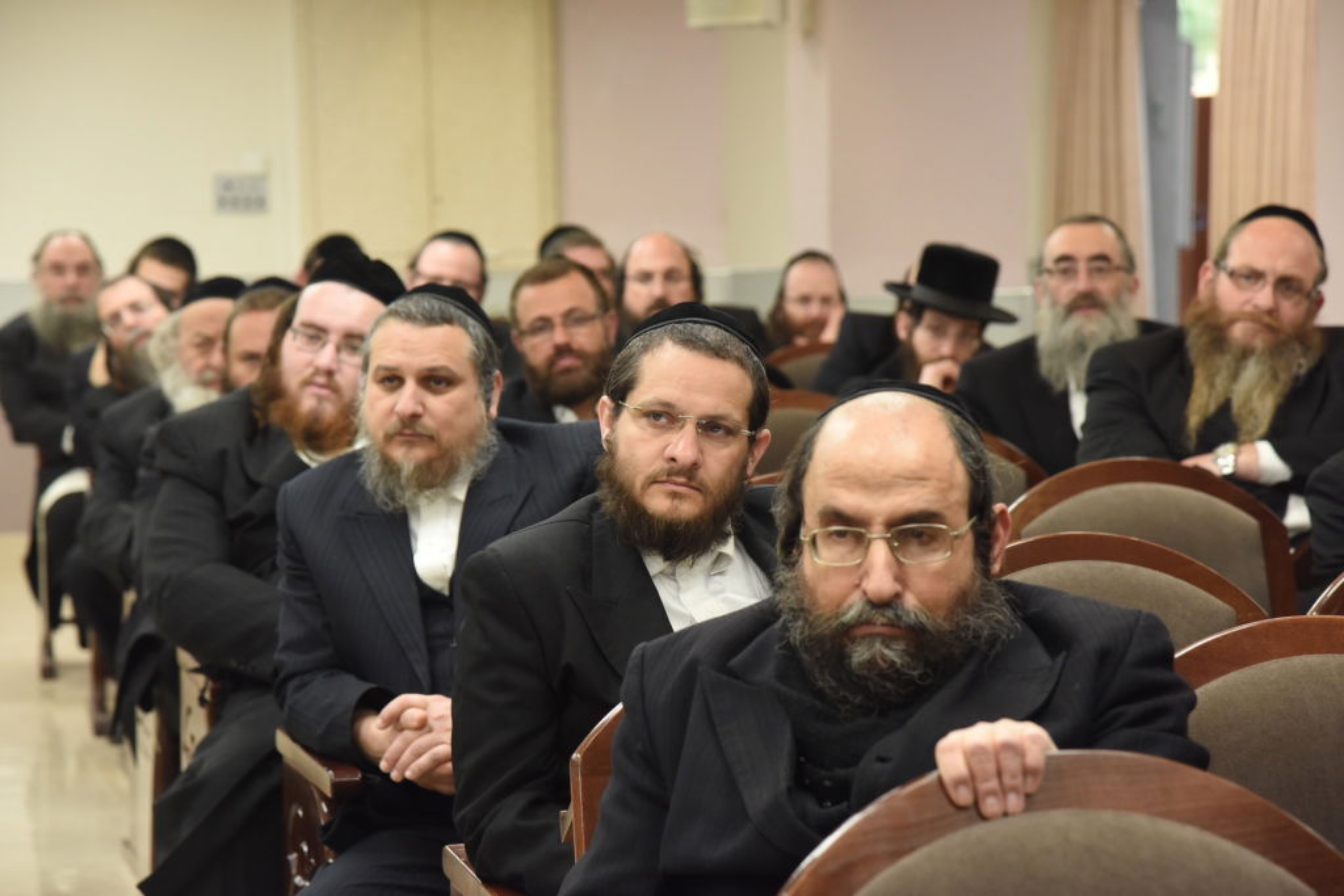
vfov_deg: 12.5
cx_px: 672
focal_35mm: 110
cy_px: 448
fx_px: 4107
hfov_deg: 18.6
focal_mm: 110
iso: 2500
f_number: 6.3
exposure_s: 1/160
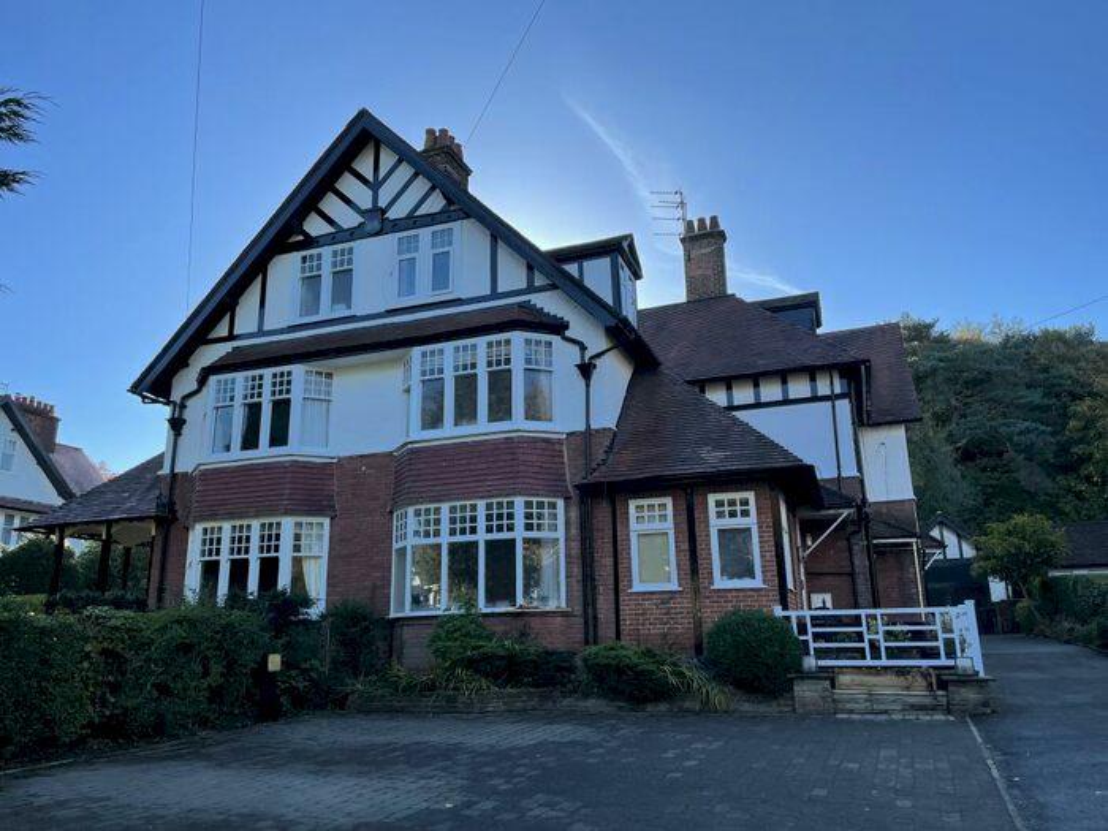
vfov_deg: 53.1
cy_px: 416
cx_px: 554
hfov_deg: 67.3
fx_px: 832
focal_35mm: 26
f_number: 1.6
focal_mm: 4.2
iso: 32
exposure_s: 1/1984
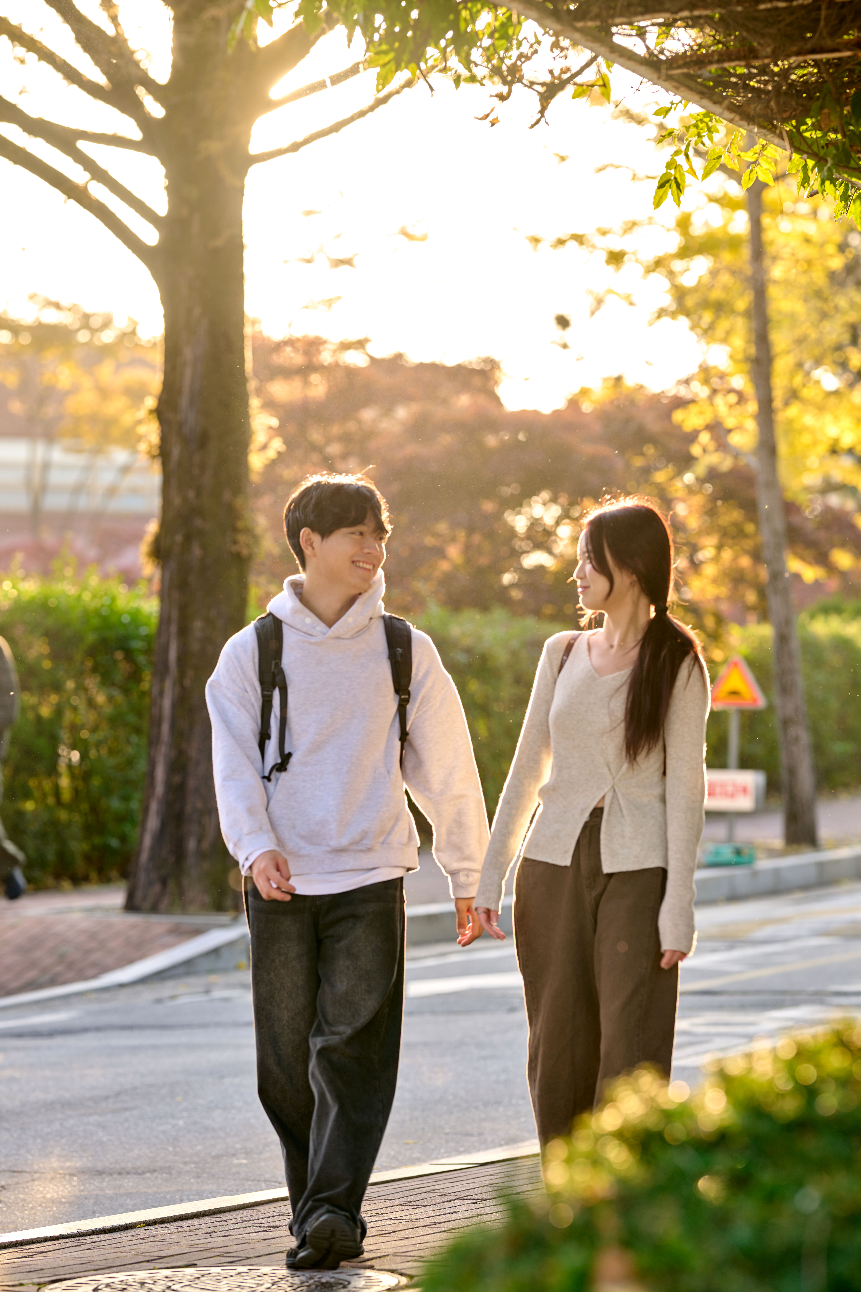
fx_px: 4843
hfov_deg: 10.2
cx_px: 430
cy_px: 646
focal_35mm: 135
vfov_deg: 15.2
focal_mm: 135
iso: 125
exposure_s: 1/125
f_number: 3.5
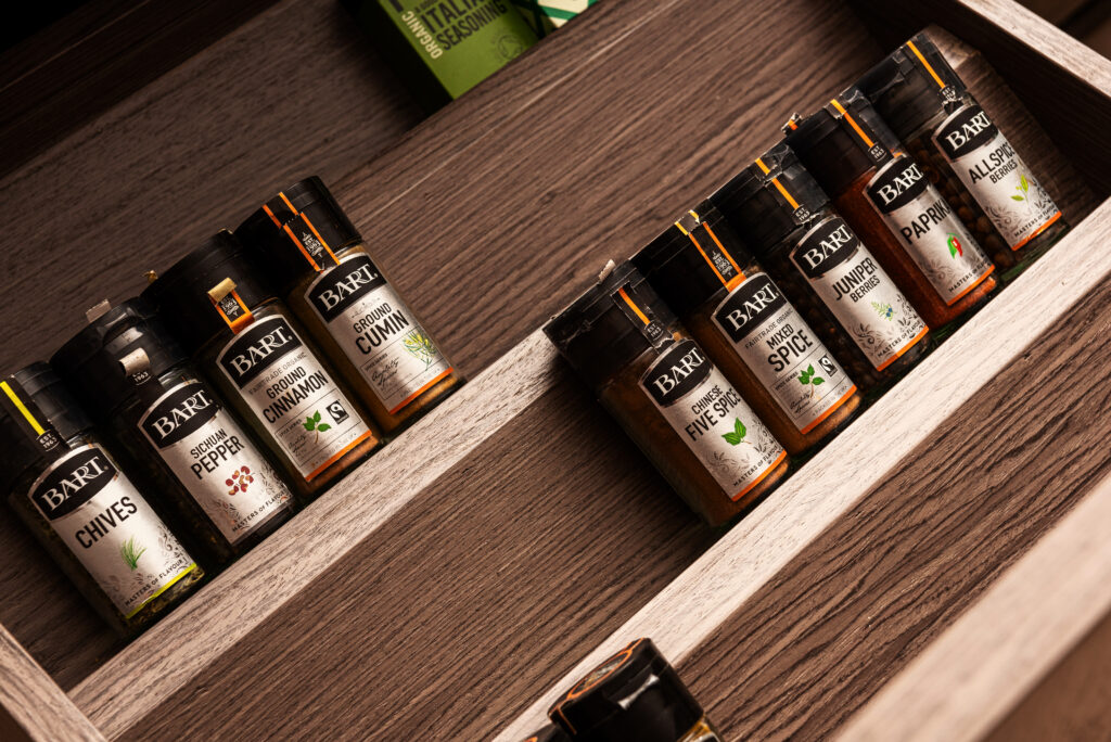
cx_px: 556
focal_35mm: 62
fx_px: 1914
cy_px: 371
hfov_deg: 32.4
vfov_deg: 21.9
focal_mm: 62
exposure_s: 1/80
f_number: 8
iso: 400
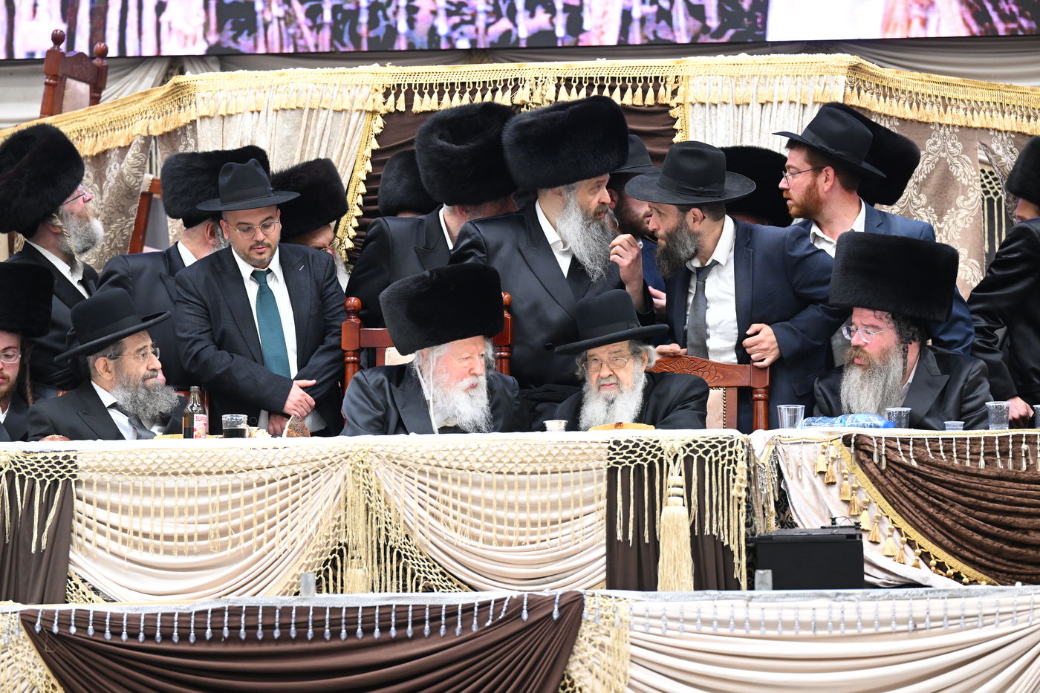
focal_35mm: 200
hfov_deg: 10.3
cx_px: 520
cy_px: 346
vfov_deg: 6.9
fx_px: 5777
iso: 2500
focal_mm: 200
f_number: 4
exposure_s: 1/250
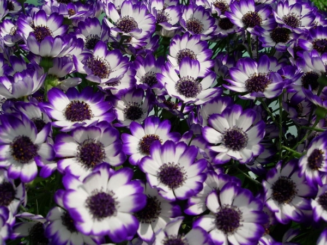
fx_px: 359
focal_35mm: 38
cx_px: 164
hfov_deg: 49.0
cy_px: 122
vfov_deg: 37.7
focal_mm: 7.8
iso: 64
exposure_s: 1/527
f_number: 4.8
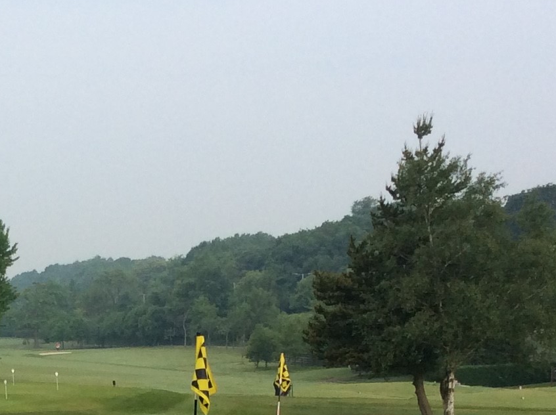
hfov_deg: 19.5
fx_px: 1572
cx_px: 16
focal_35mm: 98
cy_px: 462
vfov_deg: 14.7
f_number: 2.4
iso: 32
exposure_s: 1/817
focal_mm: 3.3
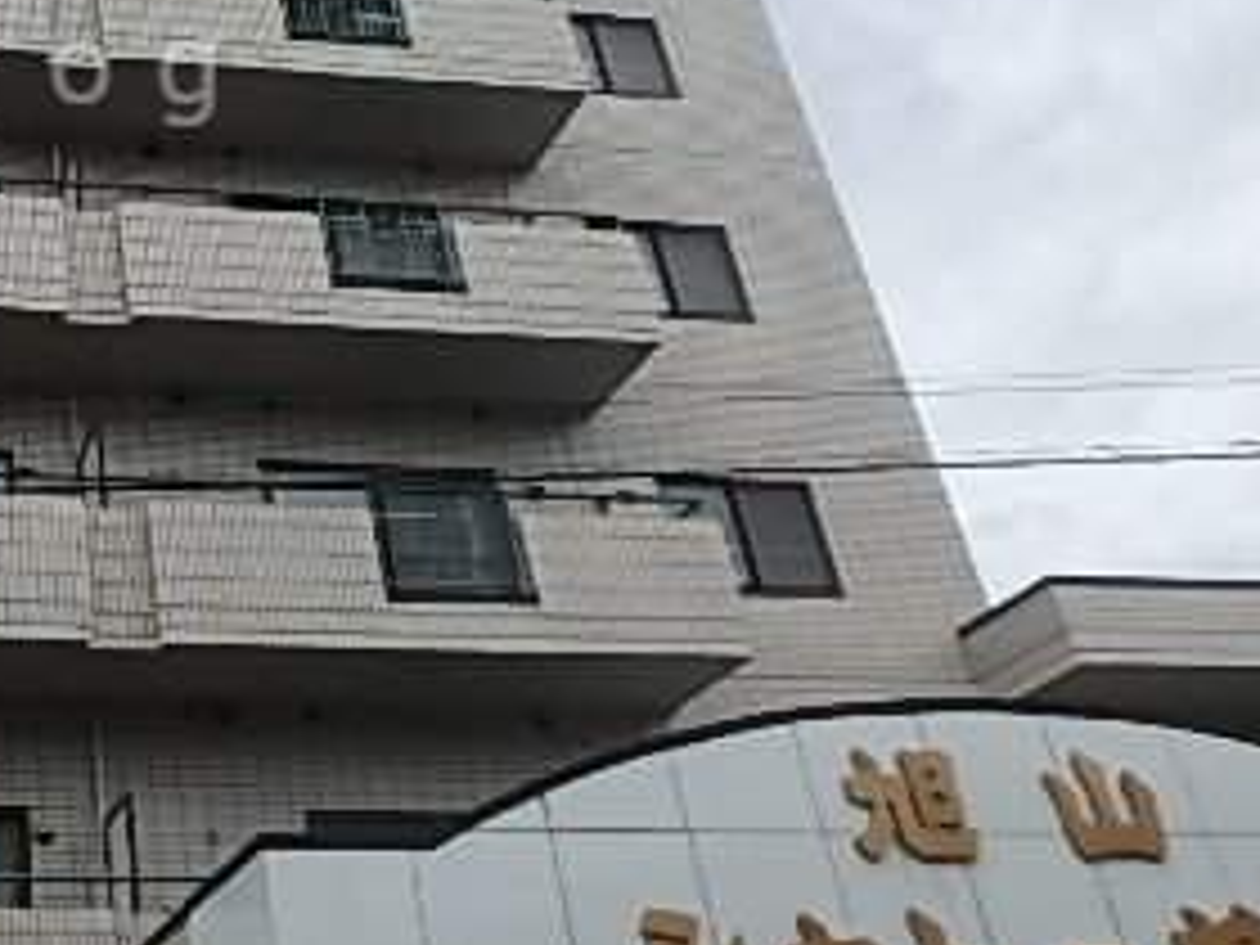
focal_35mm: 48
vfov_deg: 28.9
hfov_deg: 35.0
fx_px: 1747
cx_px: -68
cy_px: 72
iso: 125
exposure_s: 1/400
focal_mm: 3.7
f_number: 3.5
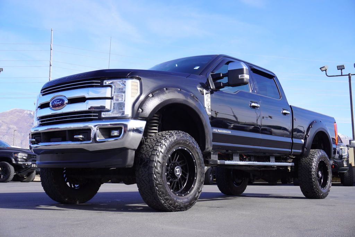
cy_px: 118
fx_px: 414
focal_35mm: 42
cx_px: 178
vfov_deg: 31.9
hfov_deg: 46.4
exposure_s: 1/100
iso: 100
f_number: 8
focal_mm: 28
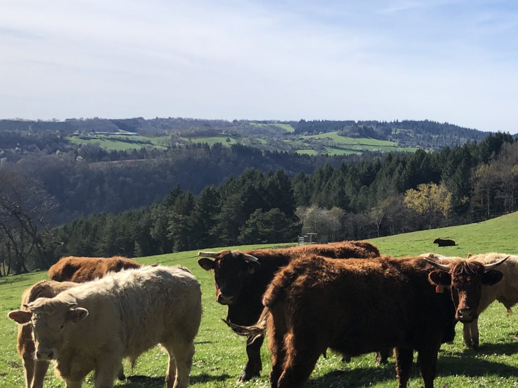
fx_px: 883
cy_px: 254
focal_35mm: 59
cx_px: 489
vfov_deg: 24.7
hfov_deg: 30.9
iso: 20
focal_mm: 3.99
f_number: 1.8
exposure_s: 1/2088
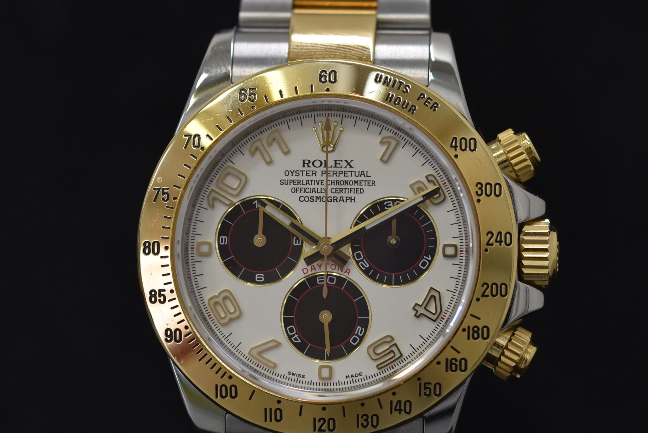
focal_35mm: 168
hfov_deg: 12.2
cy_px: 206
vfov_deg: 8.2
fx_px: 3026
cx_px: 310
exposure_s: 1/125
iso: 640
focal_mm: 90
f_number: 5.6
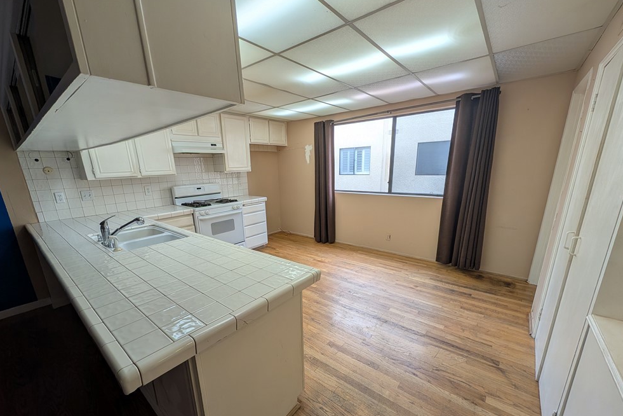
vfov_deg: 84.9
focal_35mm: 13
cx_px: 301
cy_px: 236
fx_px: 225
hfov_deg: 108.3
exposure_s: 1/434
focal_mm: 2.02
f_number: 1.7
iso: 57
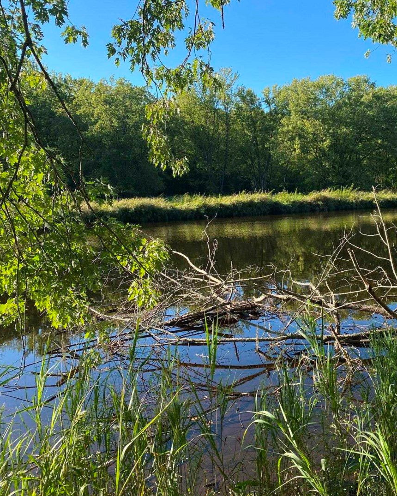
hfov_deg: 41.9
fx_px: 499
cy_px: 249
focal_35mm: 34
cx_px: 303
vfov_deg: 52.8
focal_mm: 4.25
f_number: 1.8
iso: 32
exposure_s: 1/706
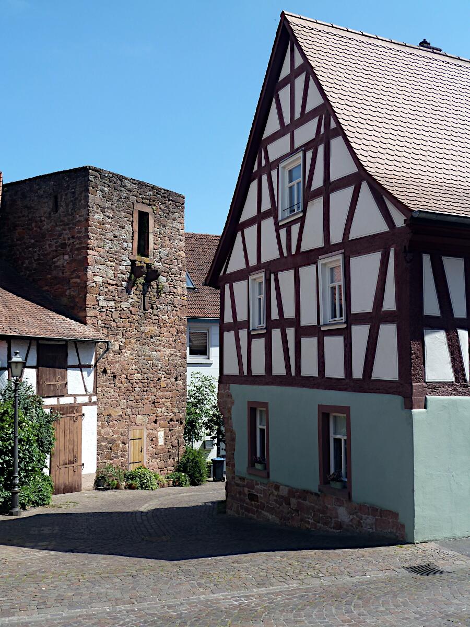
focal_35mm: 40
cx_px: 235
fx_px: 724
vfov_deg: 46.8
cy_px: 314
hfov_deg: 36.0
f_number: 4
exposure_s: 1/400
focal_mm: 6.5
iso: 80
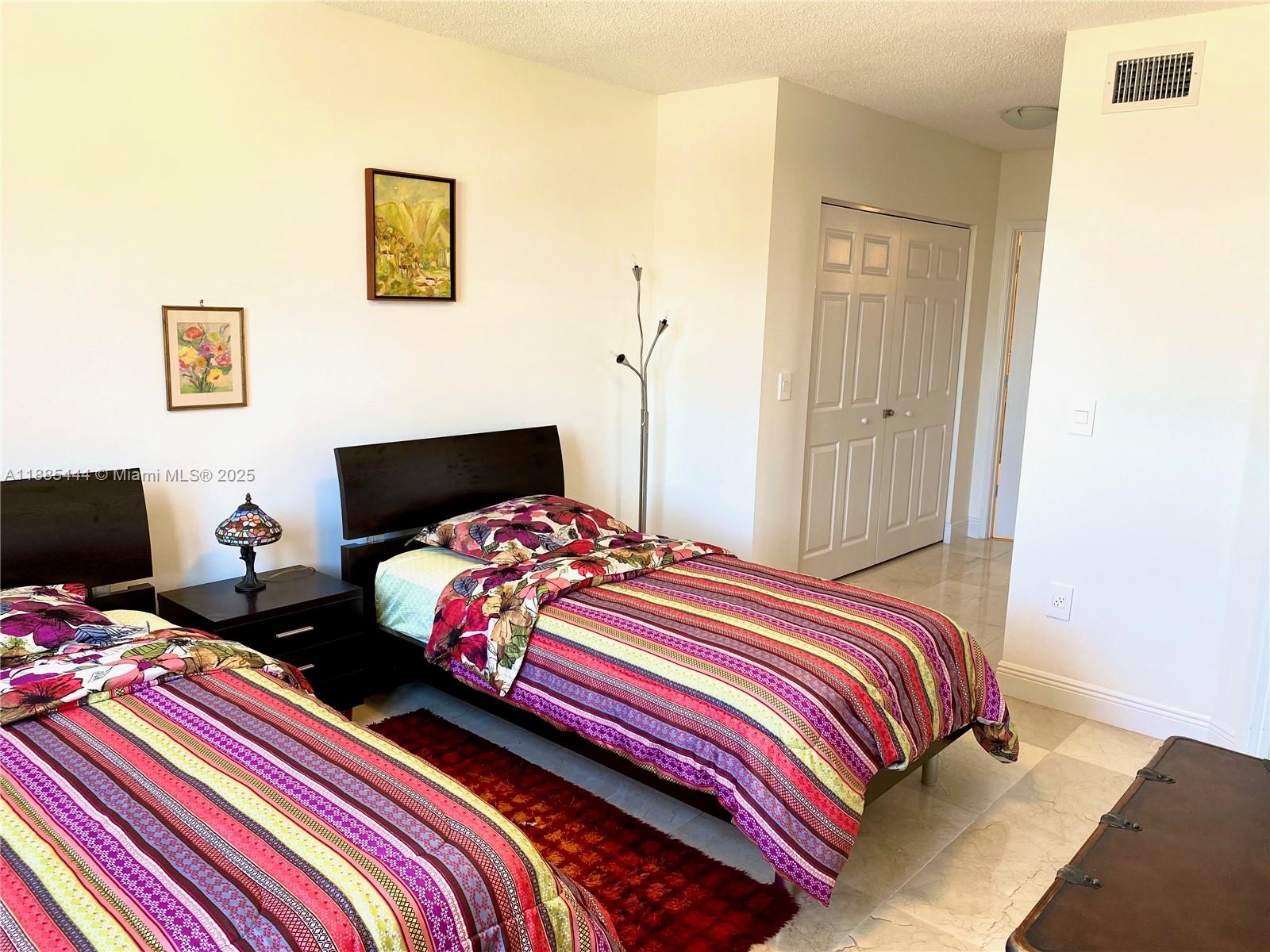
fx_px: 954
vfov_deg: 53.1
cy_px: 476
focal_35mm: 26
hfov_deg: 67.3
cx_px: 635
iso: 80
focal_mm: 4.25
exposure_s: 1/60
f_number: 1.8
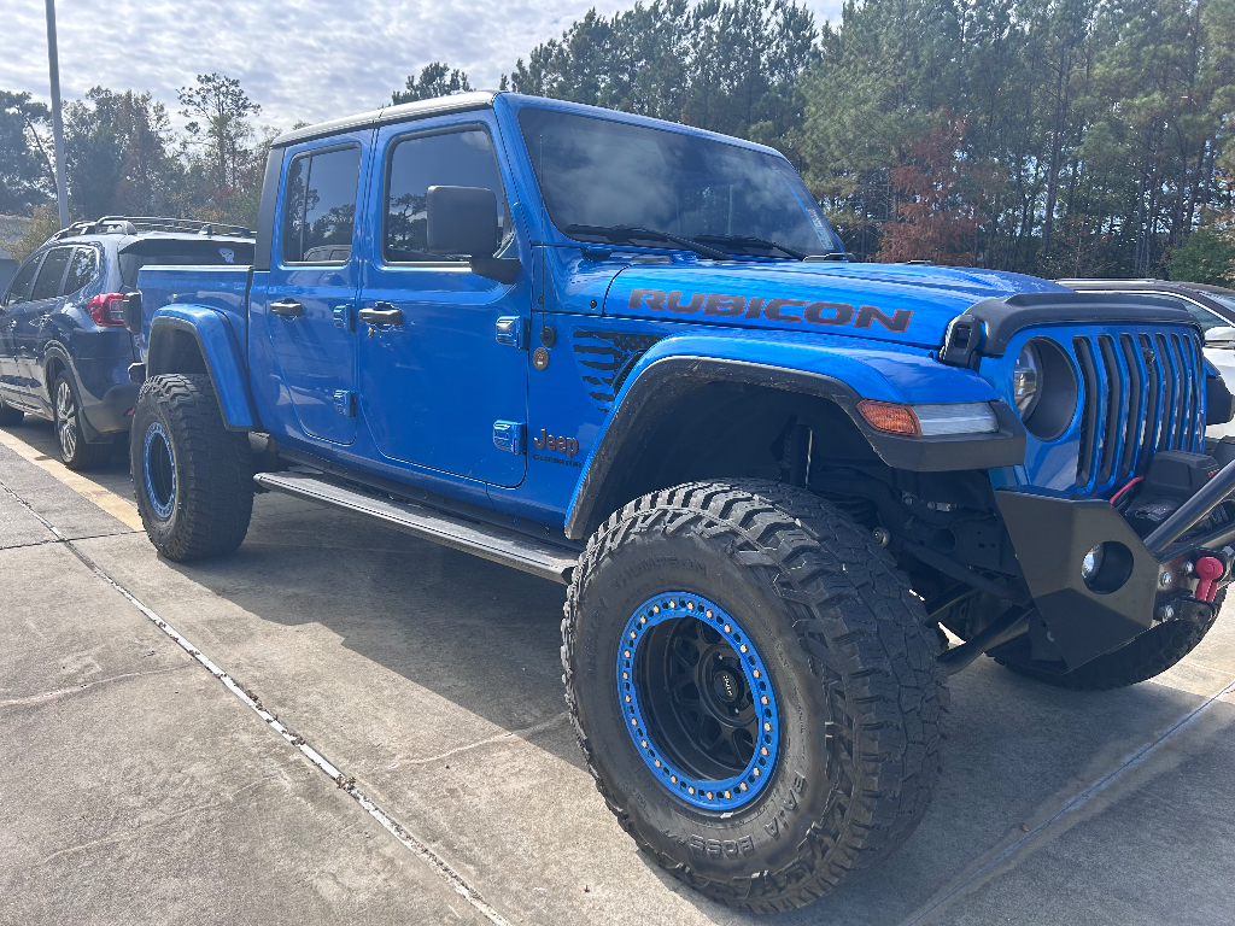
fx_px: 928
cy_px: 463
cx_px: 618
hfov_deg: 67.3
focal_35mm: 26
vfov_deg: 53.1
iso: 50
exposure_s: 1/2695
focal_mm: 5.7
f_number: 1.5
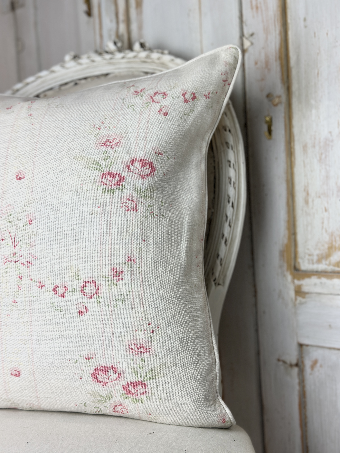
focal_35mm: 48
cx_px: 170
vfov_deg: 39.7
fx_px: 629
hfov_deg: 30.3
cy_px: 226
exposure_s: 1/213
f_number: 1.78
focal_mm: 6.86
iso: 80
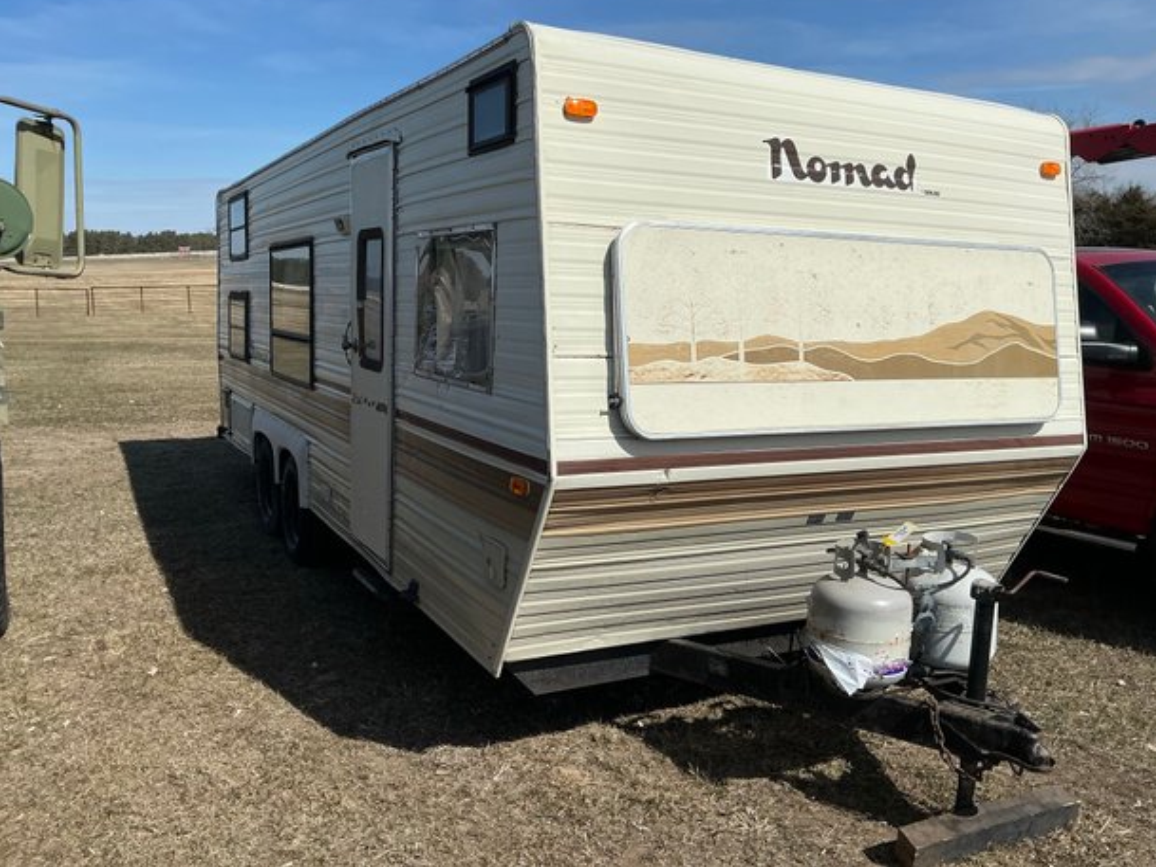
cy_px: 420
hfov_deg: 61.6
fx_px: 969
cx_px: 595
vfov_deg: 48.2
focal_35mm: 29
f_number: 1.8
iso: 25
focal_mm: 3
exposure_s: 1/4785
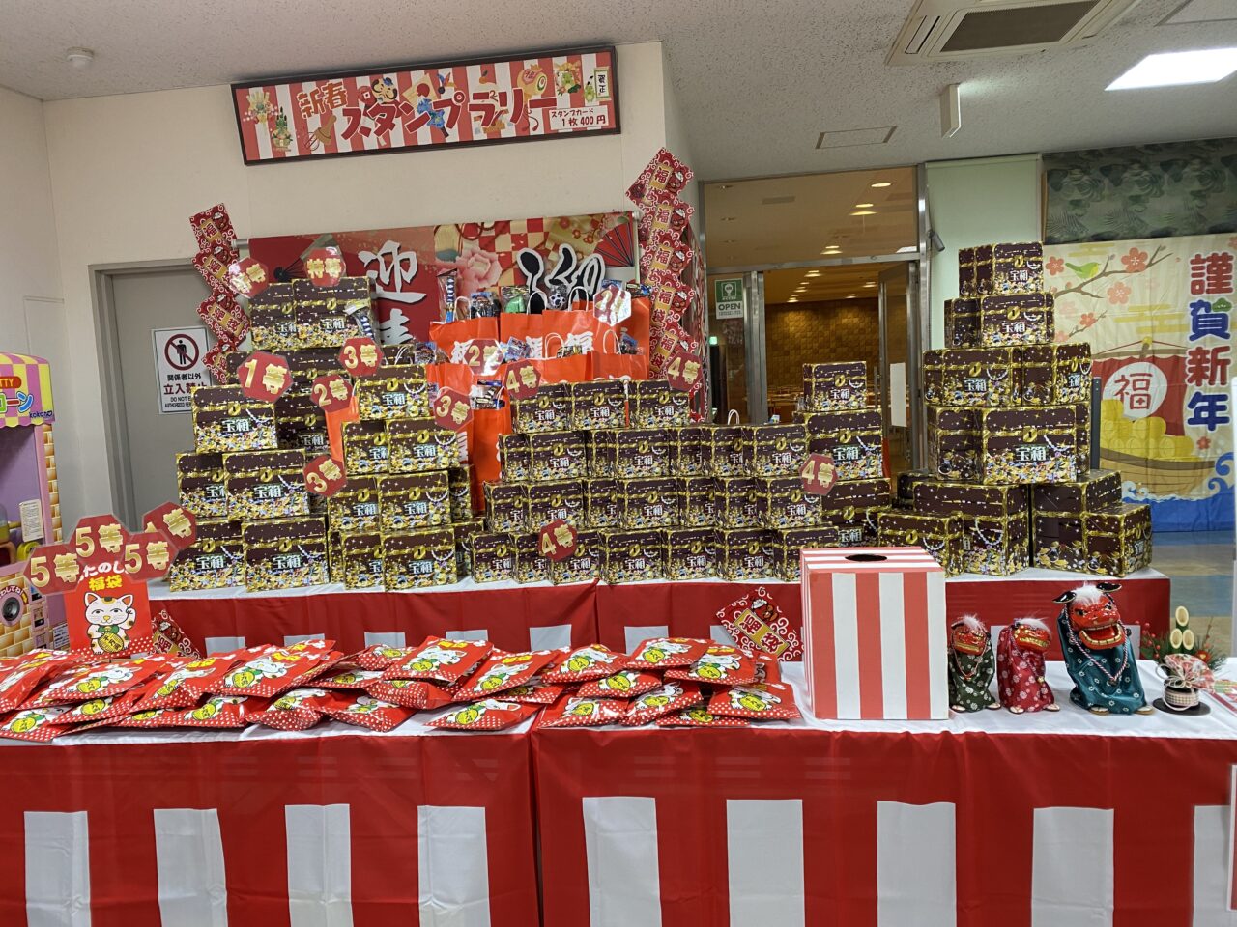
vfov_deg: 53.1
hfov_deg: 67.3
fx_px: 929
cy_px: 464
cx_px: 618
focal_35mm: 26
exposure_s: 1/50
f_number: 1.8
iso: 64
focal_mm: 4.25
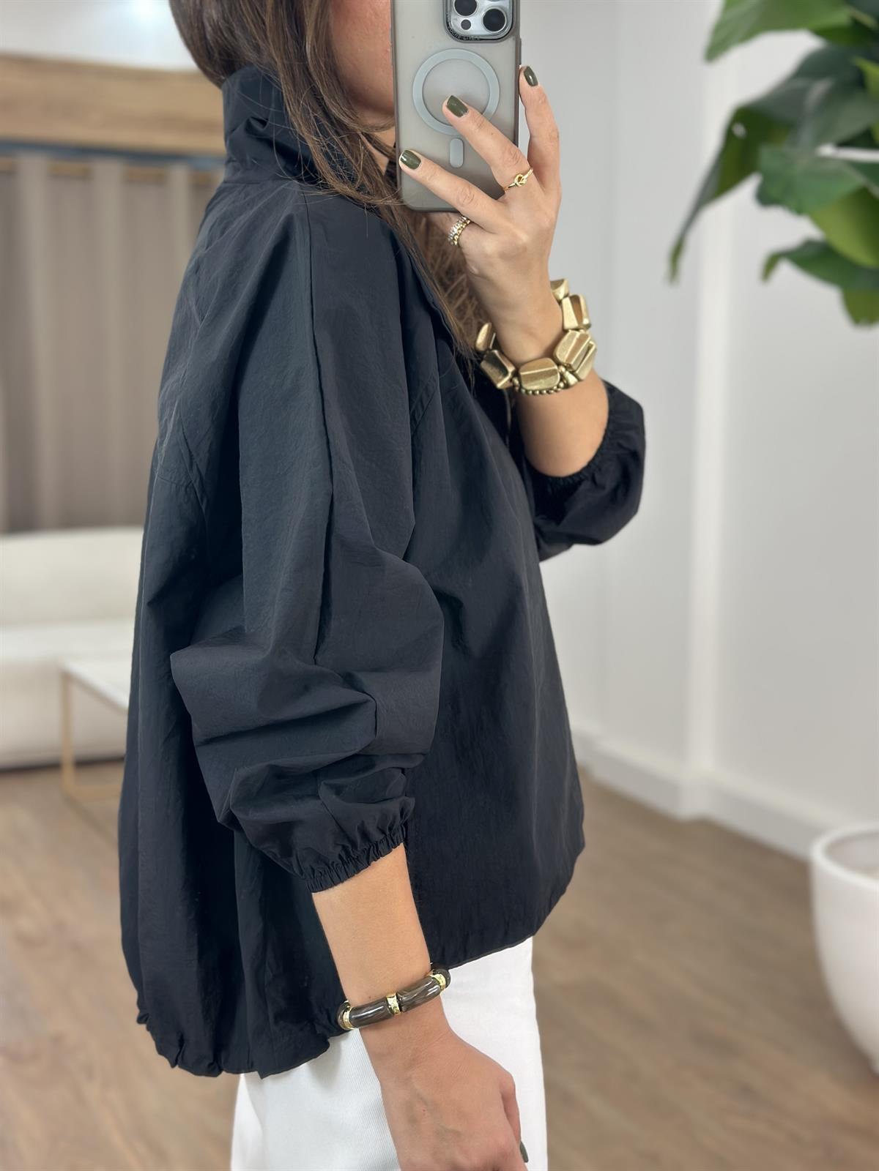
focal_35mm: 48
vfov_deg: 39.7
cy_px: 586
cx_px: 440
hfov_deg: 30.3
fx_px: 1625
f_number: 1.78
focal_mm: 6.86
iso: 80
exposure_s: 1/140
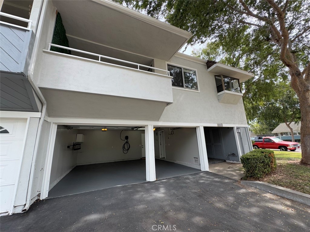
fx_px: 125
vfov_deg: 85.7
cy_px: 116
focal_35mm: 14
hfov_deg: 102.1
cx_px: 155
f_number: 2.2
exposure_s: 1/320
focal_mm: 2.22
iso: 40
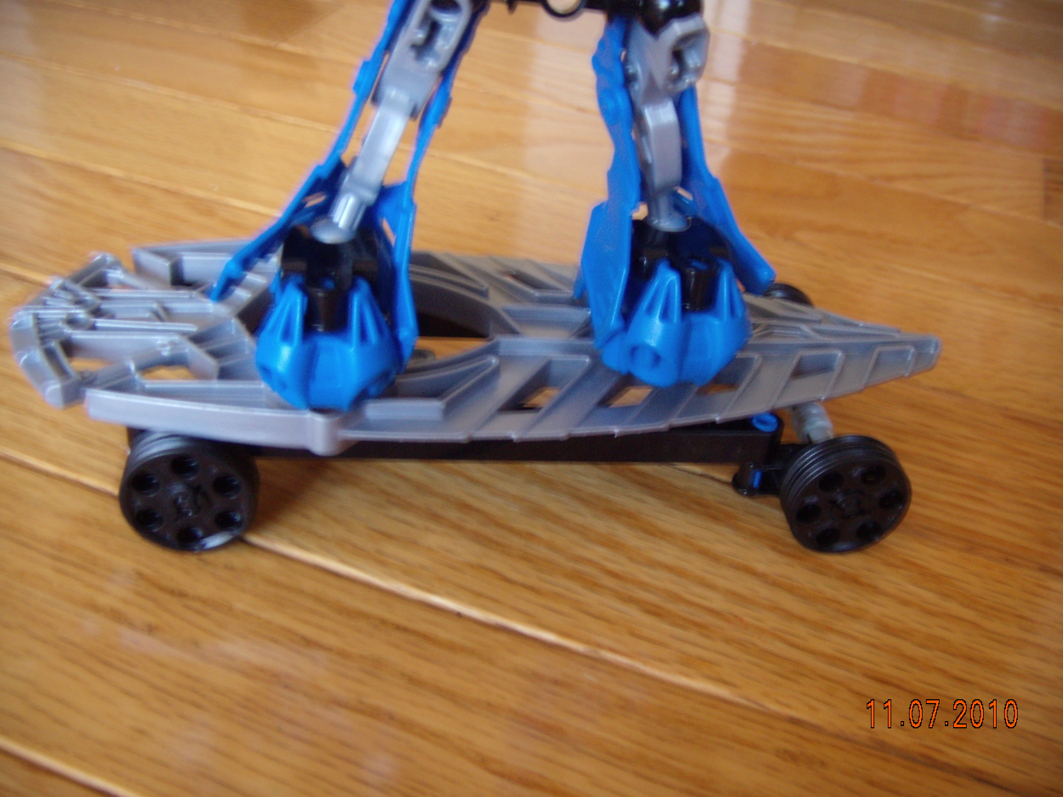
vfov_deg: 37.7
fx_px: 1167
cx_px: 532
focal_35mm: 38
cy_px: 398
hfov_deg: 49.0
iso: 100
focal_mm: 6.4
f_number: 3.5
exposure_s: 1/4.39
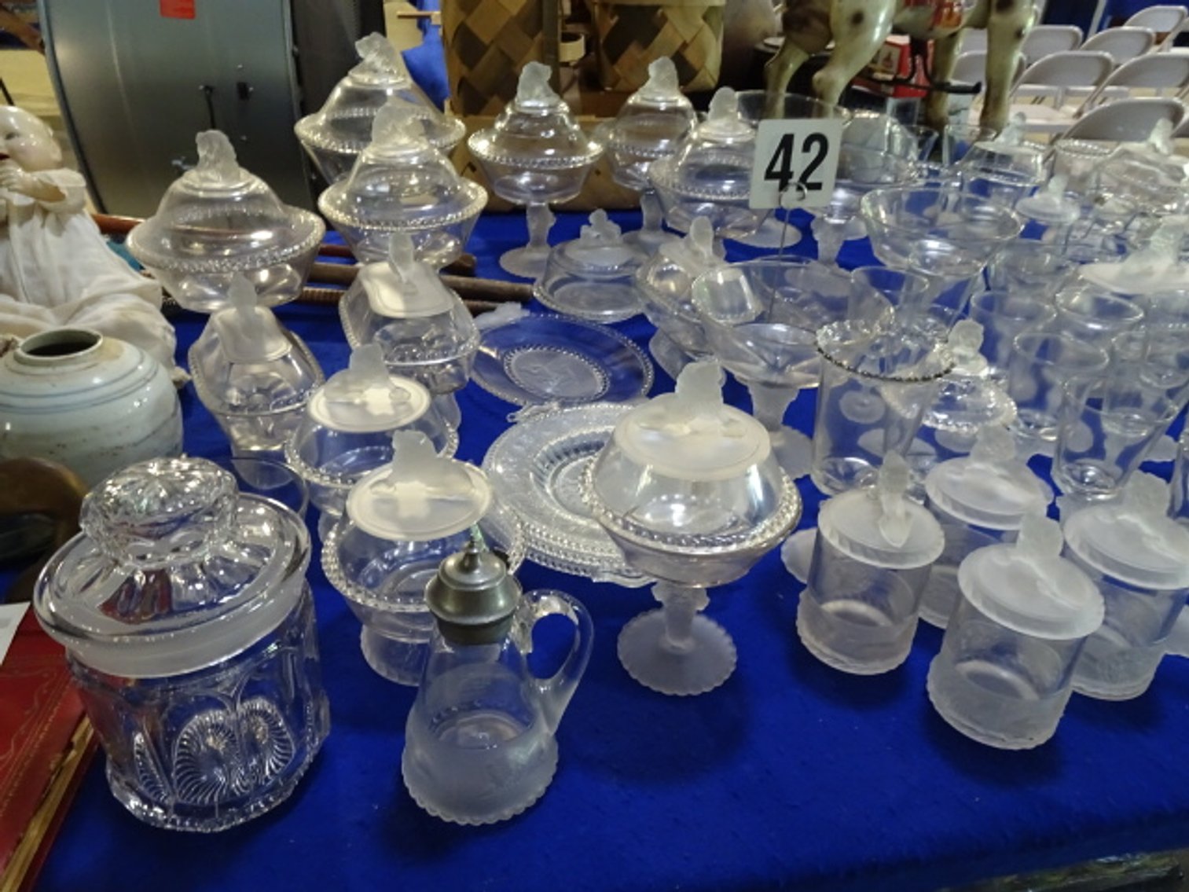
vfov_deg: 56.8
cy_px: 446
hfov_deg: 71.6
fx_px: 824
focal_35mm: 24
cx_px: 594
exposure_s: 1/25
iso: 800
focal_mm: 4.1
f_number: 3.5
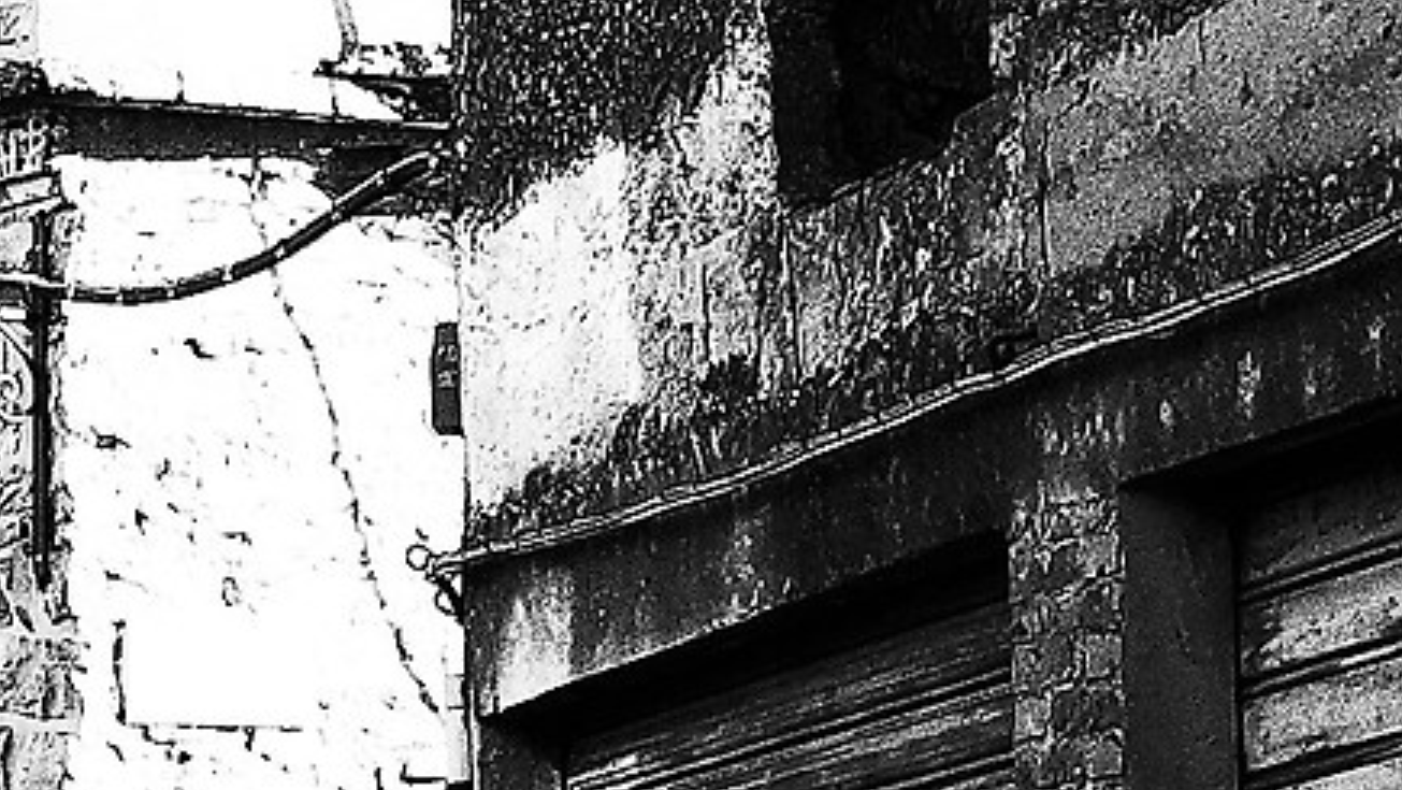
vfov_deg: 6.0
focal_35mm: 202
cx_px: 350
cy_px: 322
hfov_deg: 10.6
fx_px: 7512
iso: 100
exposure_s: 1/160
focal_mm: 18.3
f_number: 5.6
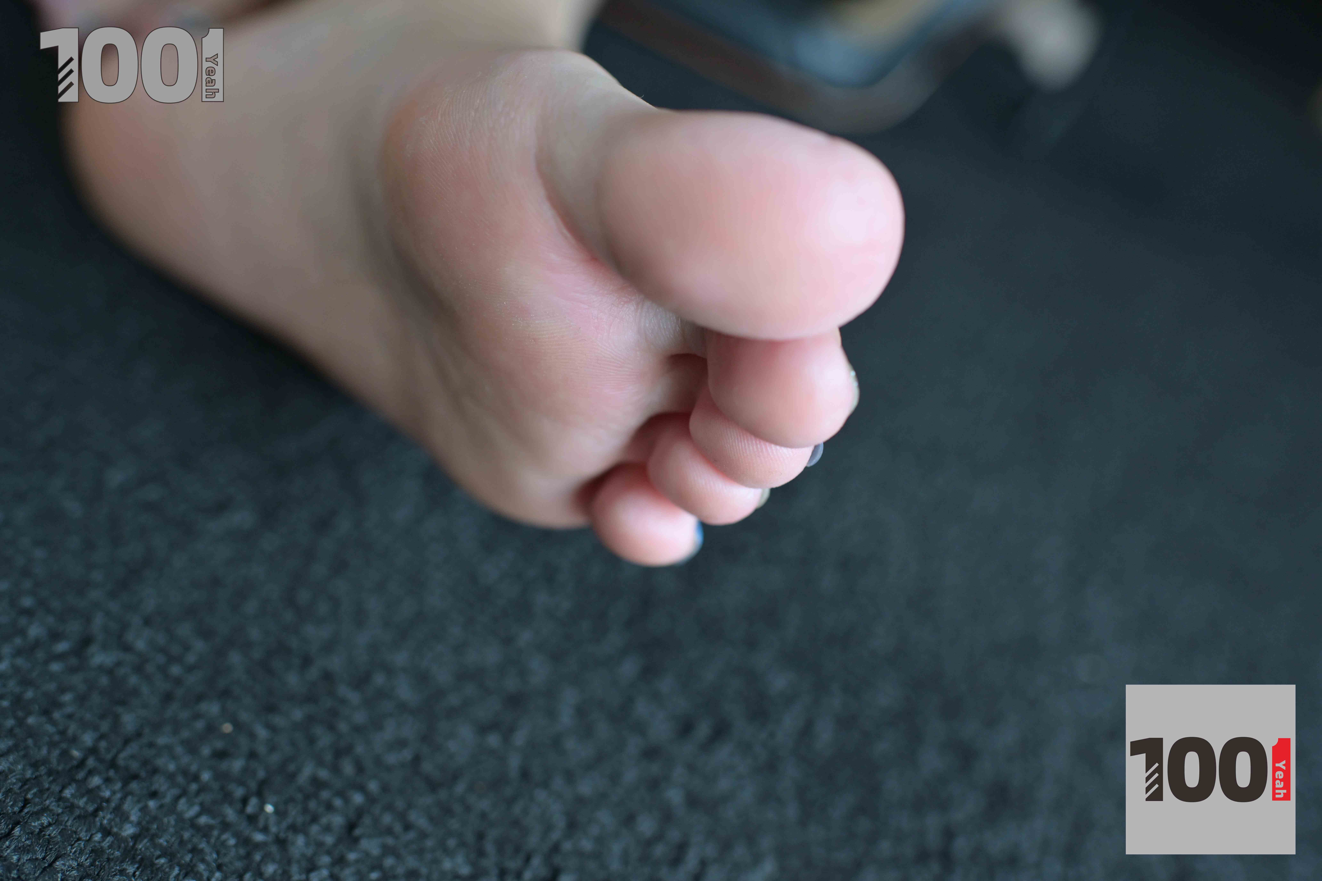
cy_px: 440
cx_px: 661
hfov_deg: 54.4
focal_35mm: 35
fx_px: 1285
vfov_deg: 37.9
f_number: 3.5
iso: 800
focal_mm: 35
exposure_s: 1/200
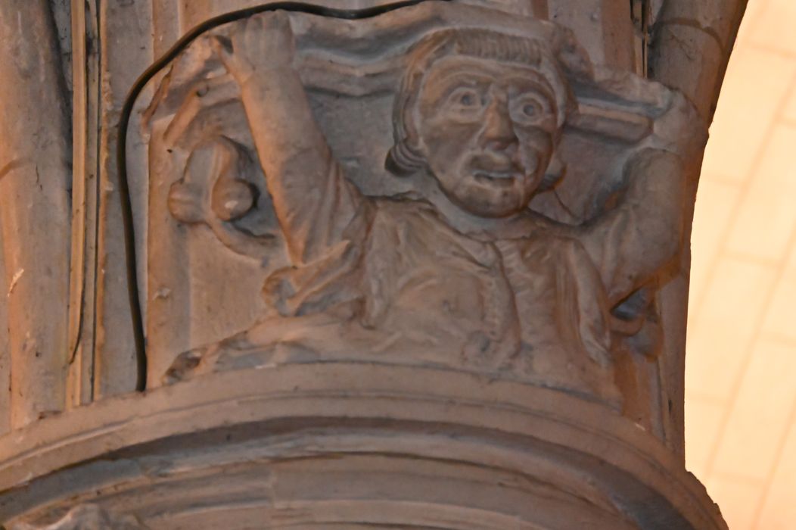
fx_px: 3756
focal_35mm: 170
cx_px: 398
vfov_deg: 8.1
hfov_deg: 12.1
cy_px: 265
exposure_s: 1/200
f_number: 6.3
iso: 25600
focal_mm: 170
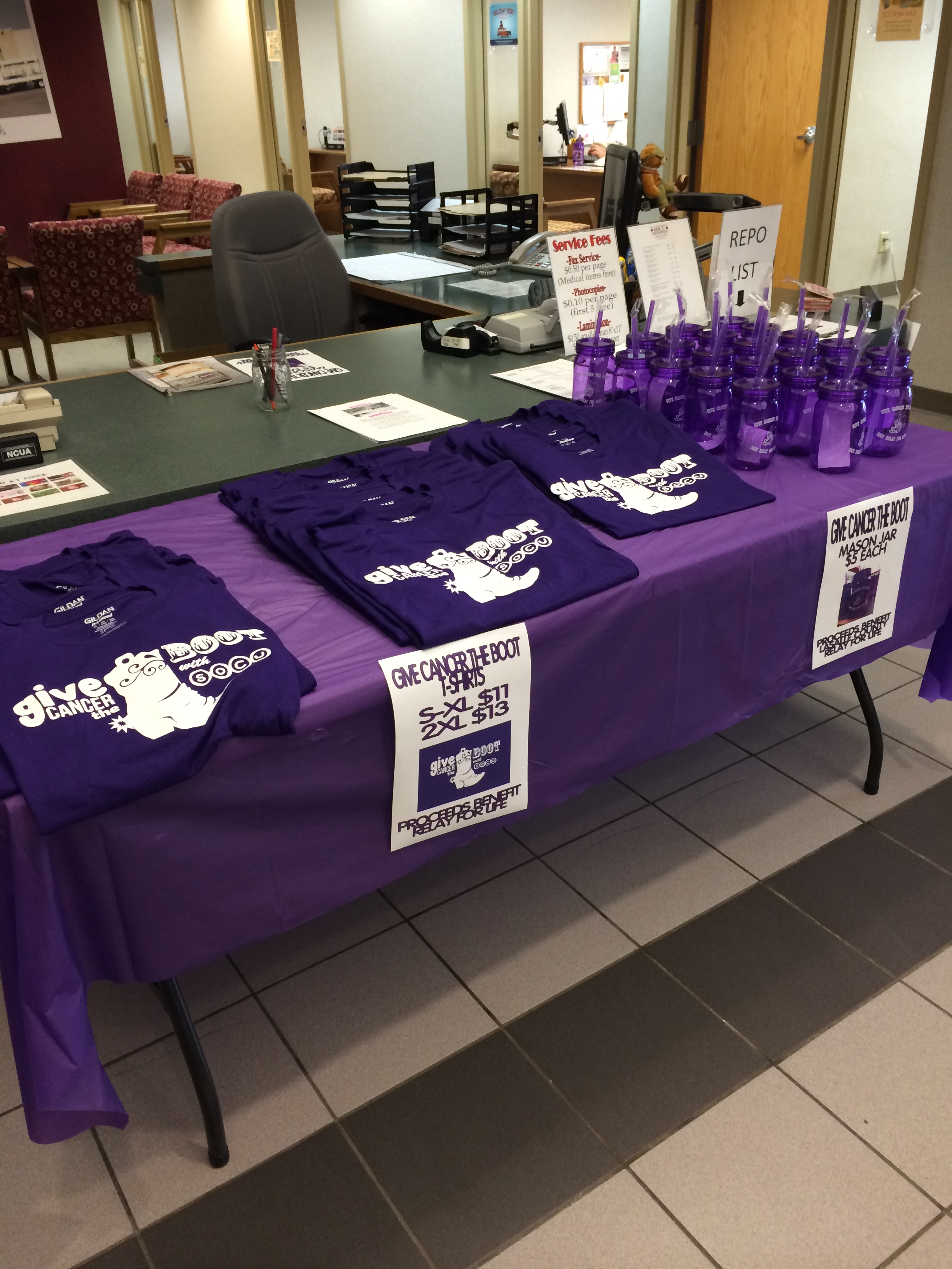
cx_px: 476
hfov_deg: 46.8
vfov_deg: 60.0
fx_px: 1100
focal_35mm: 30
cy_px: 634
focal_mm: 4.12
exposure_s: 1/30
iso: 125
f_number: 2.2
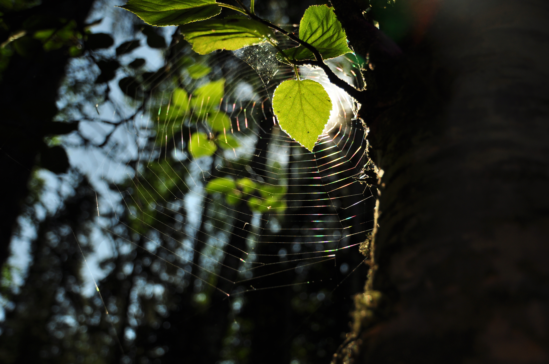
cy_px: 182
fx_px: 594
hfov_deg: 49.6
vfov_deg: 34.1
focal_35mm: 39
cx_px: 274
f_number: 4.2
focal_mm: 26
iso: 200
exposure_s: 1/3000
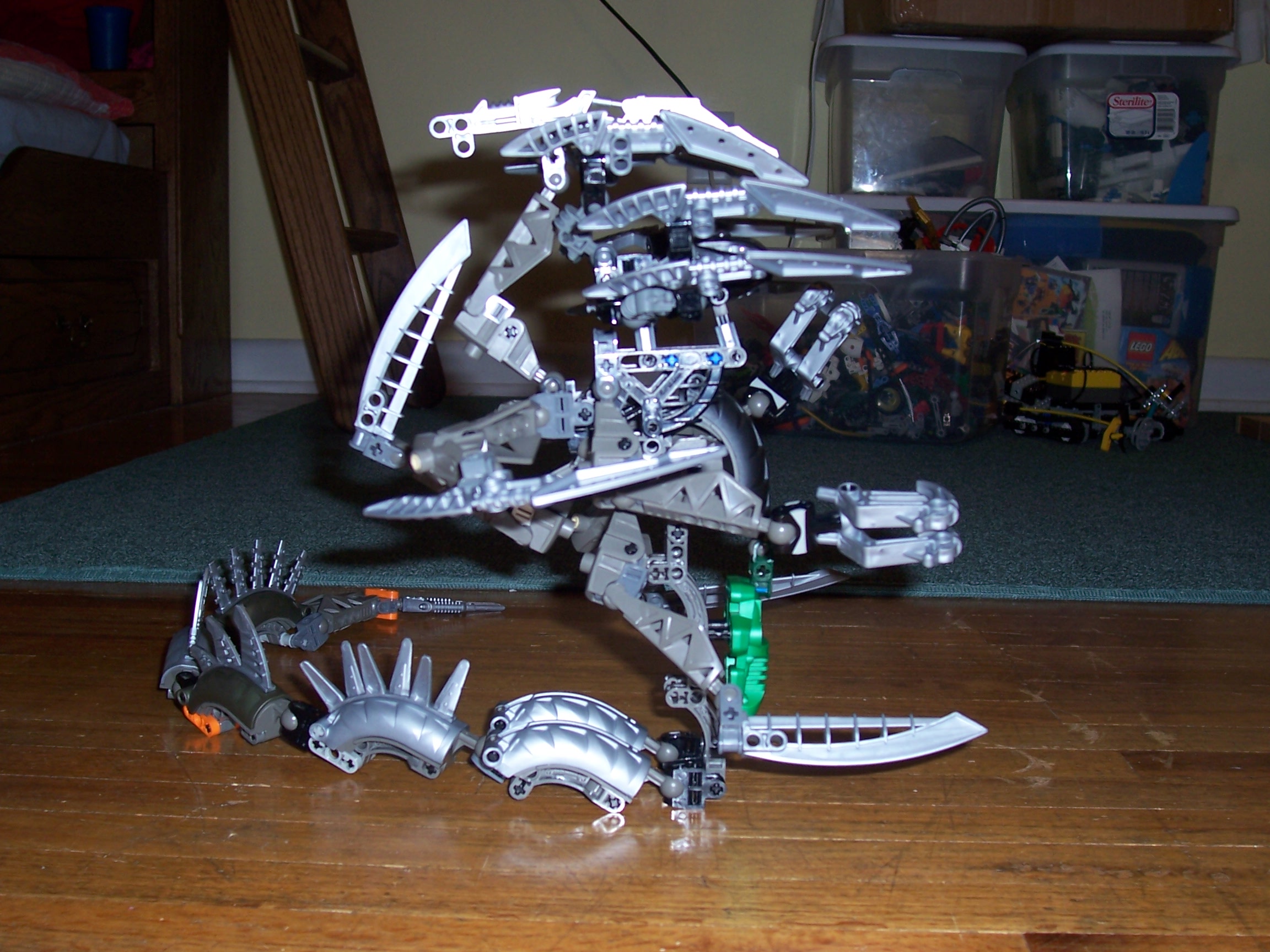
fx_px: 1541
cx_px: 635
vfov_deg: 34.3
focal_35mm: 42
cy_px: 476
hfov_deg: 44.8
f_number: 3
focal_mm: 7
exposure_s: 1/60
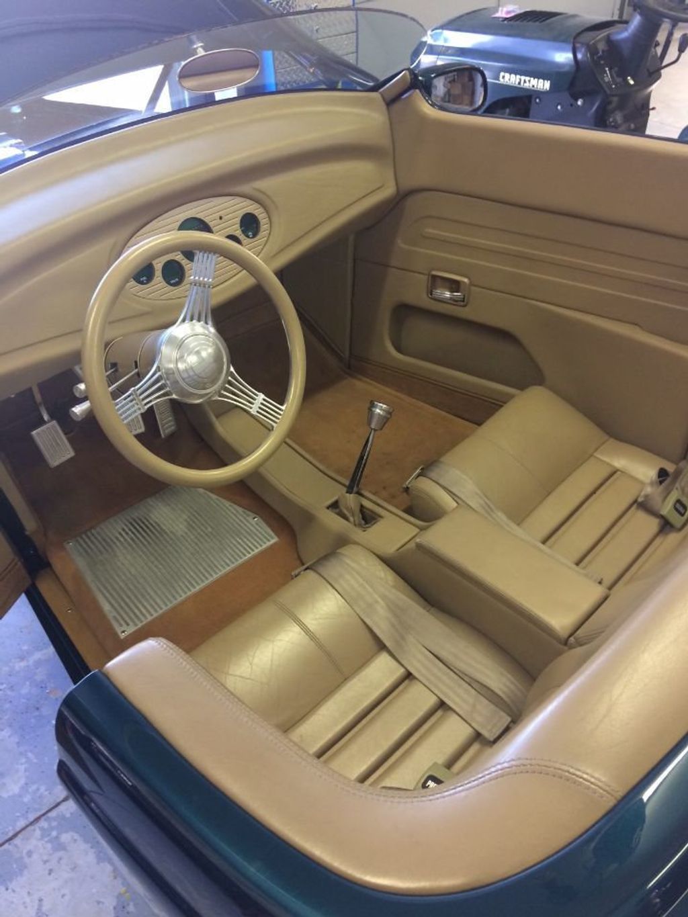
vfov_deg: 61.7
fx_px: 768
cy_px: 458
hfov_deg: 48.2
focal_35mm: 29
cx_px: 344
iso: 100
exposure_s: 1/30
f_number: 2.2
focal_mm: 4.15
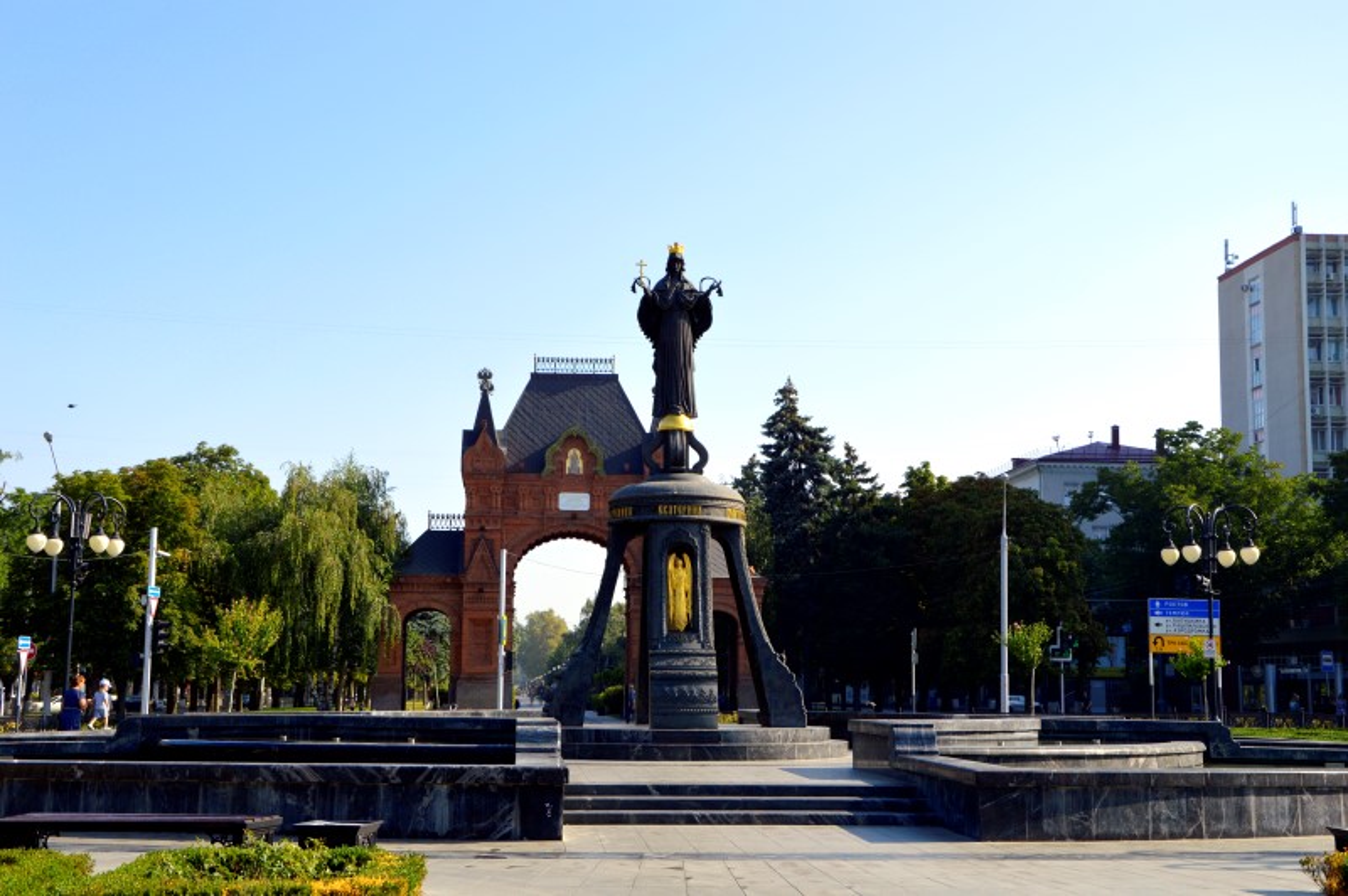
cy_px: 448
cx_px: 674
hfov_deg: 38.9
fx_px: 1908
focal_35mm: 51
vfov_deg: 26.4
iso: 100
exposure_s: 1/200
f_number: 7.1
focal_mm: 34
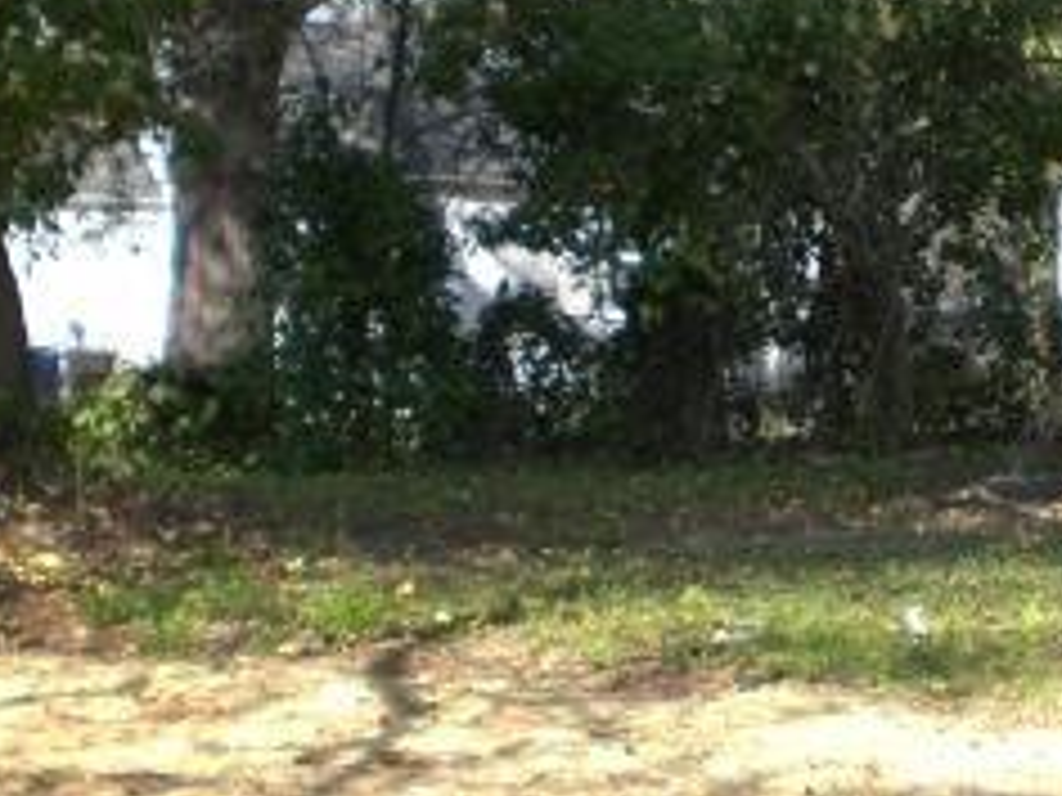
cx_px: 950
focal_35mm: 103
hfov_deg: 18.8
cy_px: 369
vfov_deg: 14.4
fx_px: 3160
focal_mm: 6.3
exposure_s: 1/320
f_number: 3.1
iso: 50
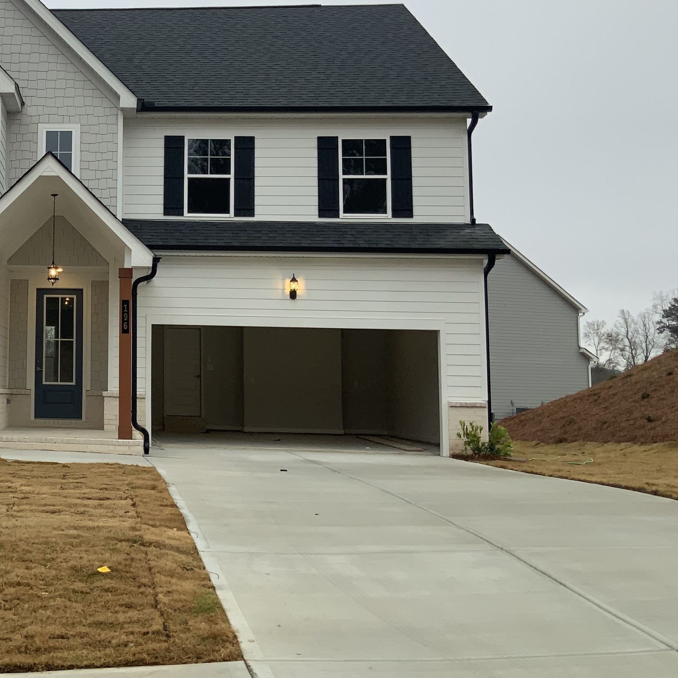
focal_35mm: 52
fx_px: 1152
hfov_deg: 30.8
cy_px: 234
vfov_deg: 32.6
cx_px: 26
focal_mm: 3
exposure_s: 1/212
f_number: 1.8
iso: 16
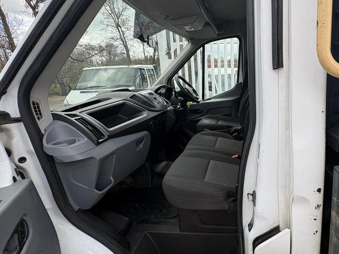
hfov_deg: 79.3
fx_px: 196
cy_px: 125
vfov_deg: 65.9
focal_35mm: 20
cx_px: 224
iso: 40
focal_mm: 2.22
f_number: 2.2
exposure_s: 1/412
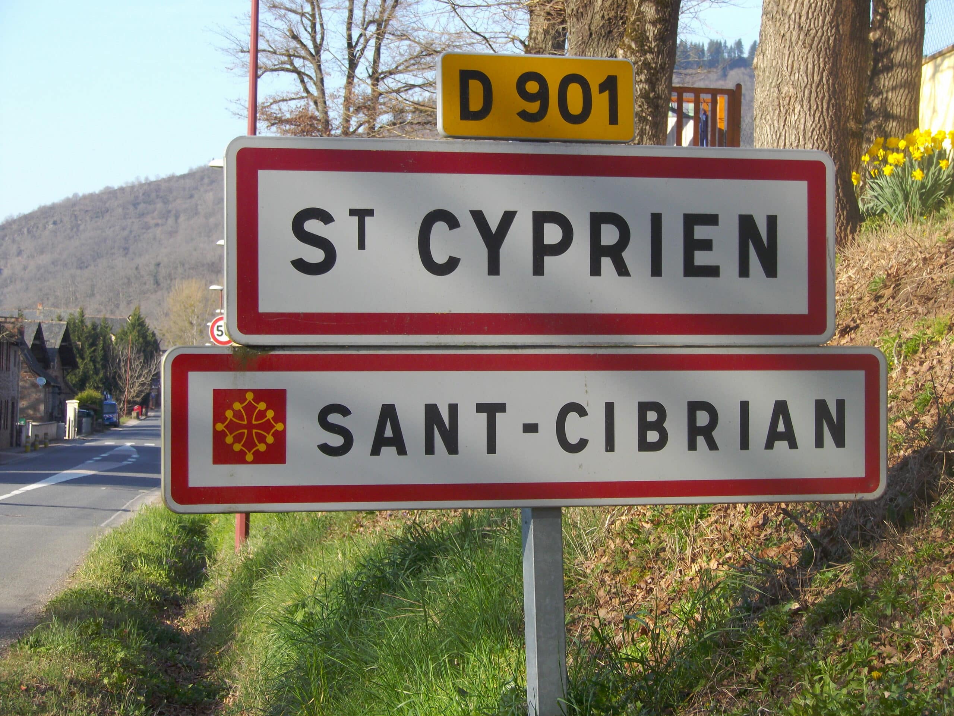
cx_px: 477
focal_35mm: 99
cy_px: 358
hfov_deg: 19.8
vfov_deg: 14.9
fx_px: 2728
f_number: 4
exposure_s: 1/250
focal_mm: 17.6
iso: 100
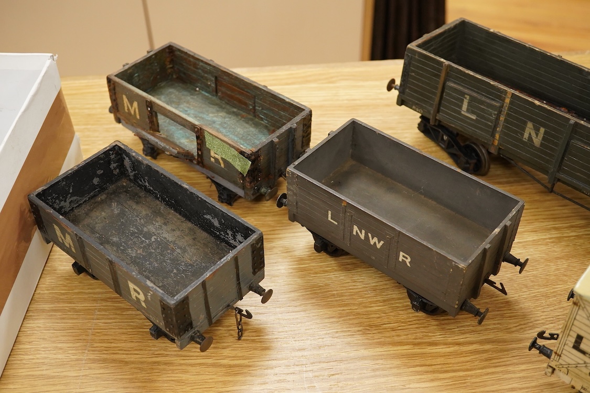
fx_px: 737
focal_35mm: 45
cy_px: 196
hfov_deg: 43.6
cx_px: 295
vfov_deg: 29.9
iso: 2500
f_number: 8
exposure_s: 1/160
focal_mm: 30
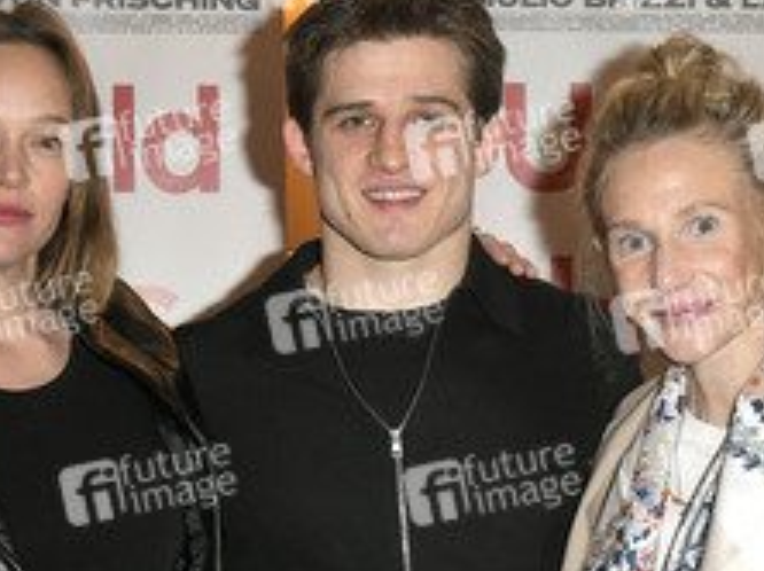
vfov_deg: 17.1
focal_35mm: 86
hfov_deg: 22.8
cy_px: 399
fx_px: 1896
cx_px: 401
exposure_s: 1/160
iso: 2000
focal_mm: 44
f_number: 7.1
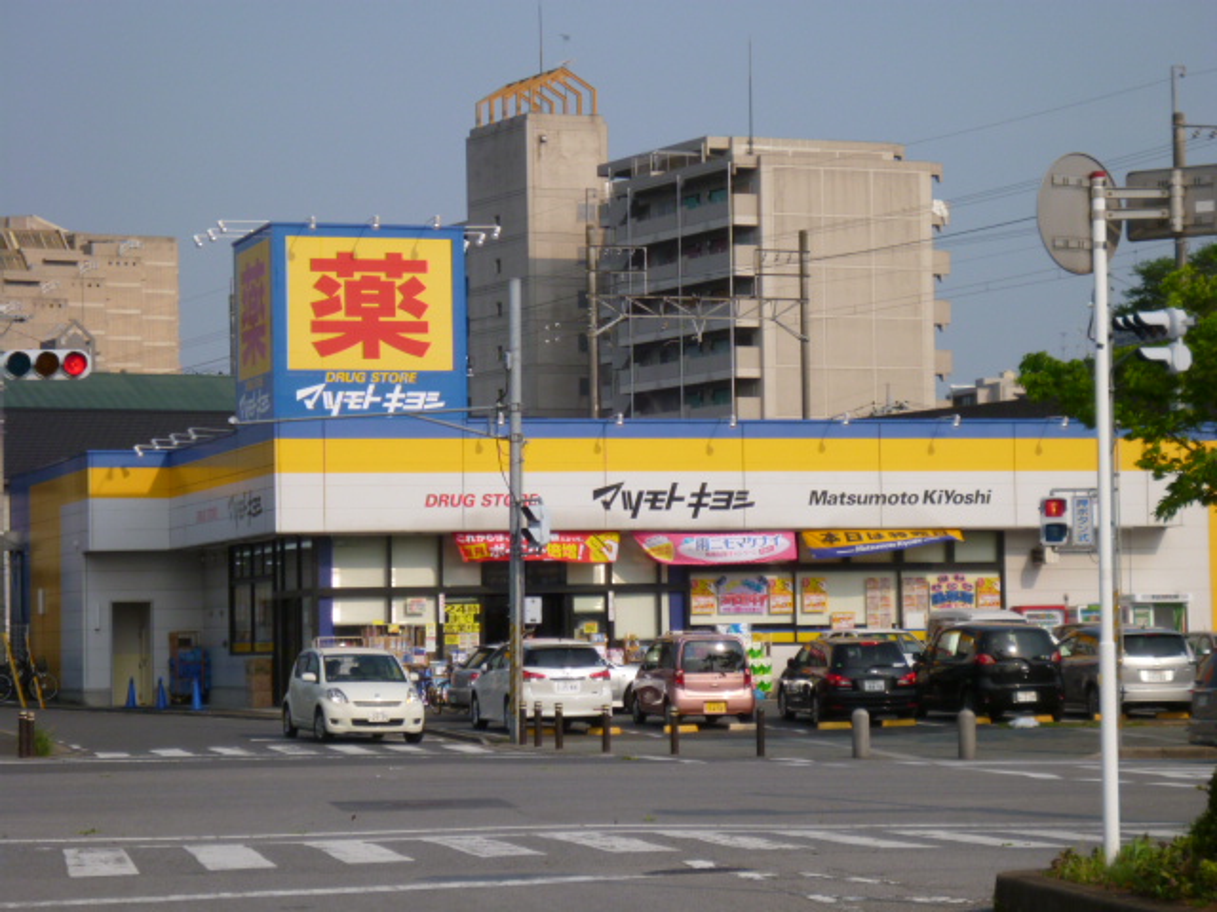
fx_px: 3938
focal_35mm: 112
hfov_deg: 17.6
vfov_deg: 13.2
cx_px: 608
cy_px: 456
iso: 100
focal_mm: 19.9
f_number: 5.7
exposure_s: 1/400
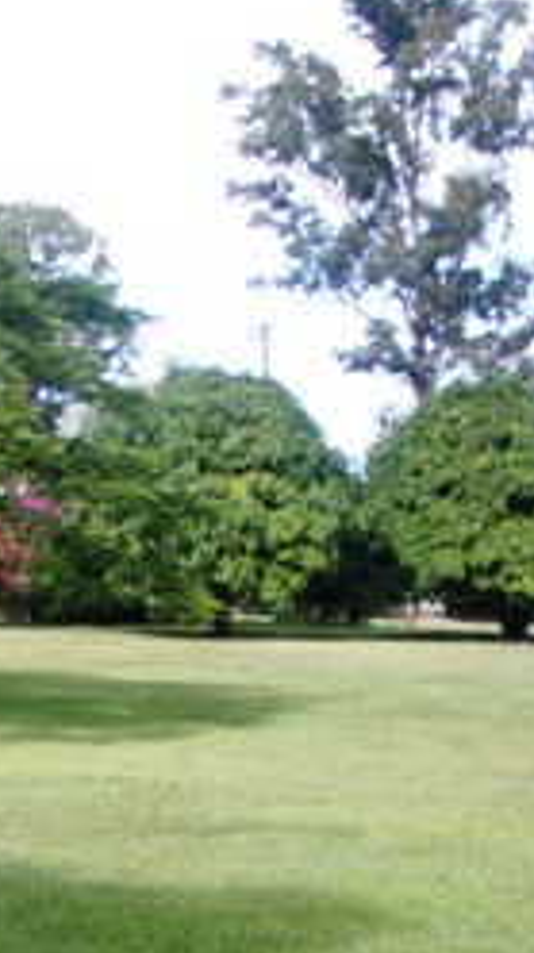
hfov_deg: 12.8
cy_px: 745
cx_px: -267
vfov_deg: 23.6
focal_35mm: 89
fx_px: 2246
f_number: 3.5
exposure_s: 1/250
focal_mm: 6.7
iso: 80
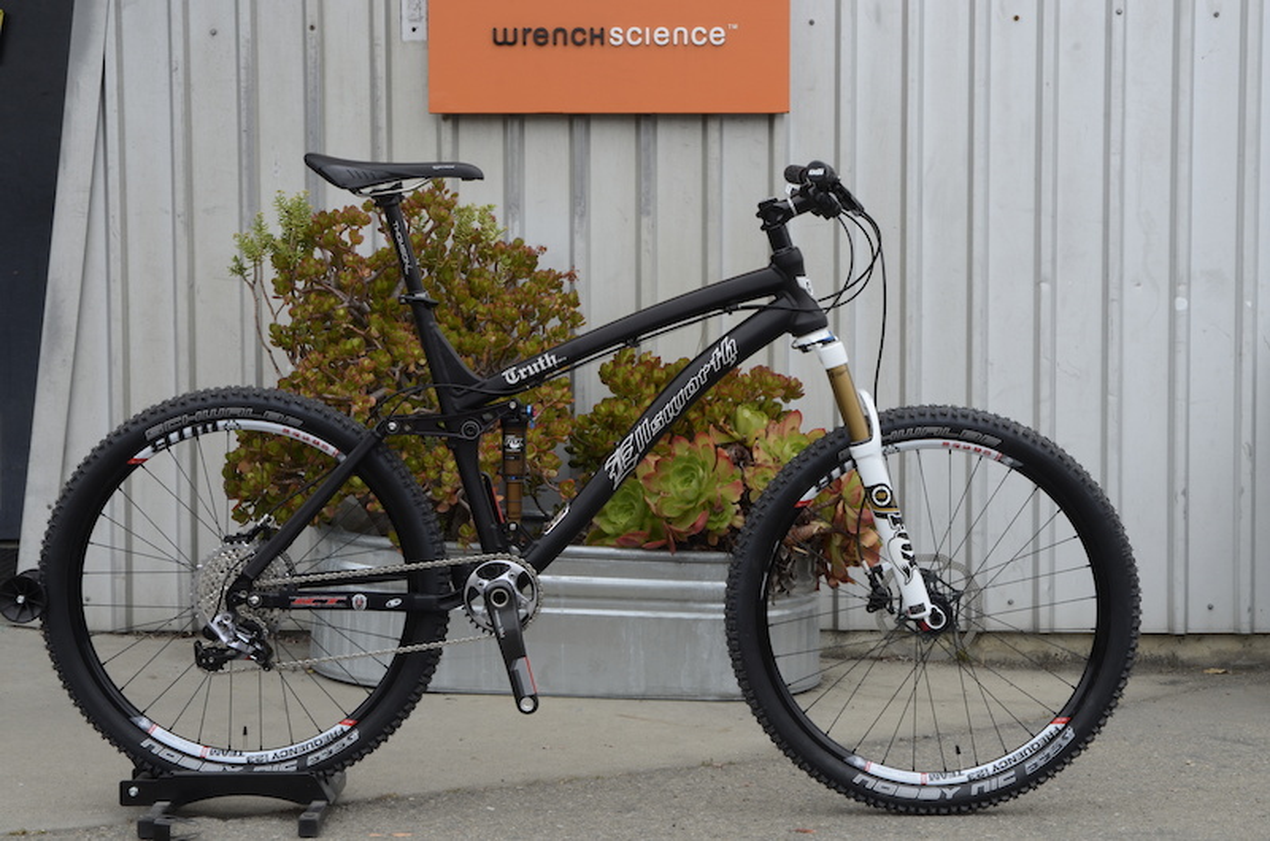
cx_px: 635
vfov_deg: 18.8
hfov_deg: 28.1
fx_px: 2535
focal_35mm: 72
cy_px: 420
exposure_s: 1/90
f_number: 19
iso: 280
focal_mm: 48
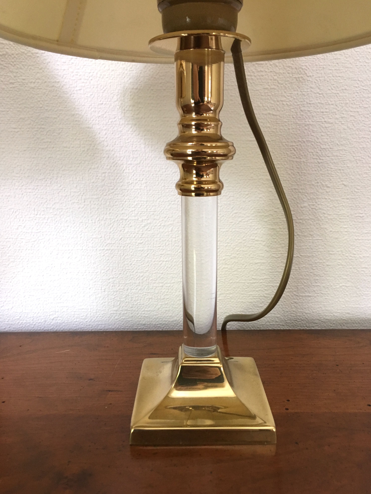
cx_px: 186
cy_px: 247
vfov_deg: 61.7
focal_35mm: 29
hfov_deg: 48.2
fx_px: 414
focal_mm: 4.15
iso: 160
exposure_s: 1/33
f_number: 2.2
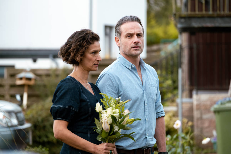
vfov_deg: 6.5
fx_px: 1347
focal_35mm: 210
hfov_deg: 9.8
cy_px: 77
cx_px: 116
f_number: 4
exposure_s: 1/250
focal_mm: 140
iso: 400
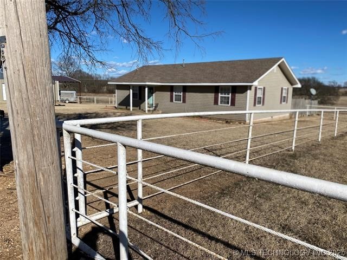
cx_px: 174
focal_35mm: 26
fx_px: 261
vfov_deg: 53.1
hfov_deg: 67.3
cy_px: 130
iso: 32
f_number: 1.8
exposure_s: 1/5747
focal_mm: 4.25
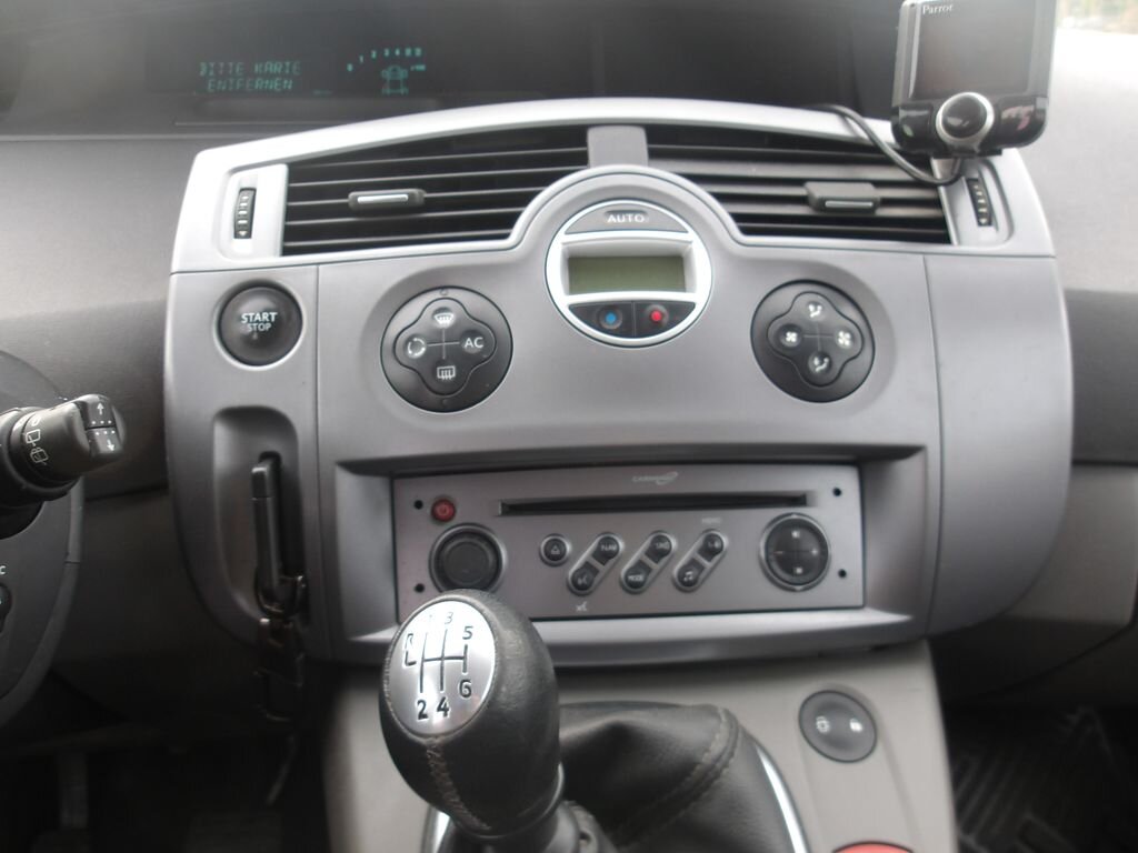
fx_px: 888
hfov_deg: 65.3
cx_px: 569
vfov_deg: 51.4
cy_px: 426
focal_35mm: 27
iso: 100
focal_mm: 4.9
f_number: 3
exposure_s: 1/81
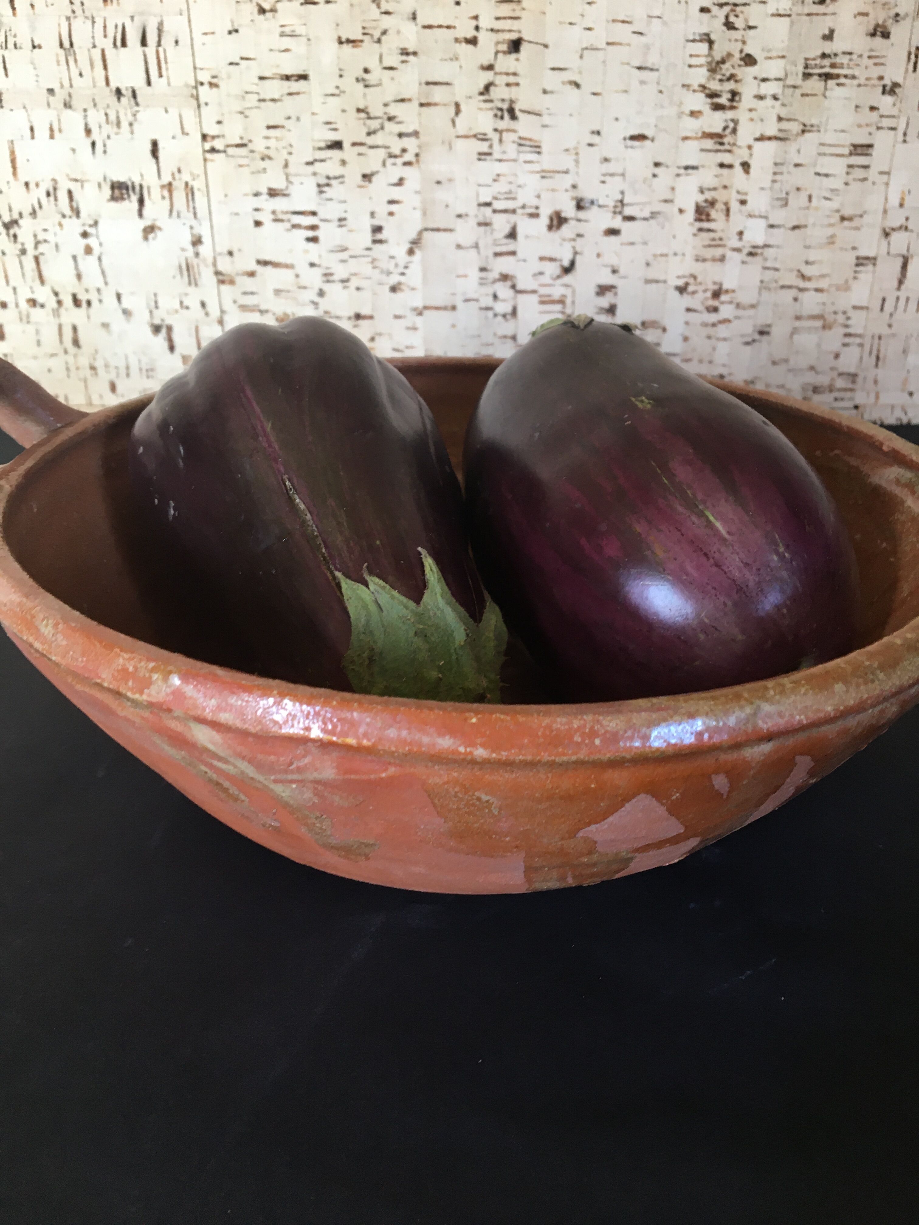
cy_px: 612
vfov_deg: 61.7
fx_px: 1027
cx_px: 460
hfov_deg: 48.2
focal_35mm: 29
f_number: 2.2
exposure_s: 1/33
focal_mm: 4.15
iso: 80
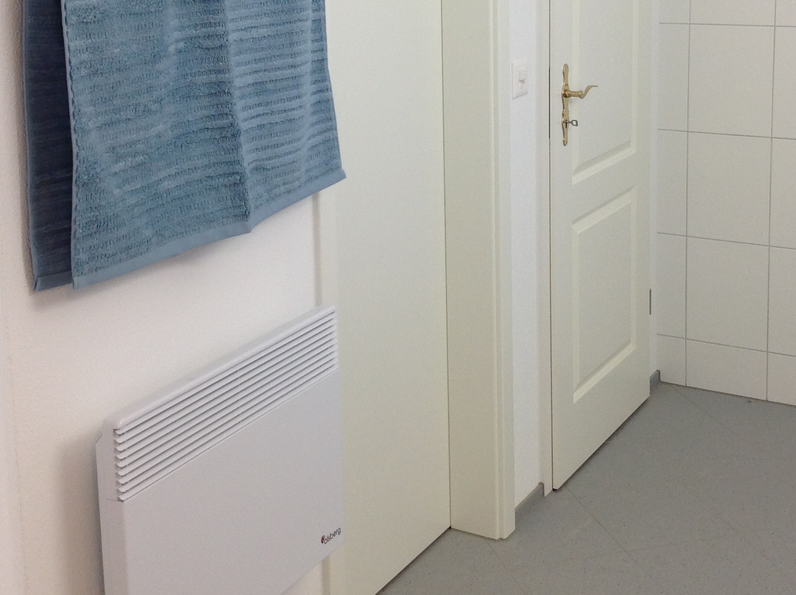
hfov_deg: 31.2
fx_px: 1424
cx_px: 406
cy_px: 119
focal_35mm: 62
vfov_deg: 23.3
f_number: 2.4
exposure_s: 1/24
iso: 50
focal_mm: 4.28
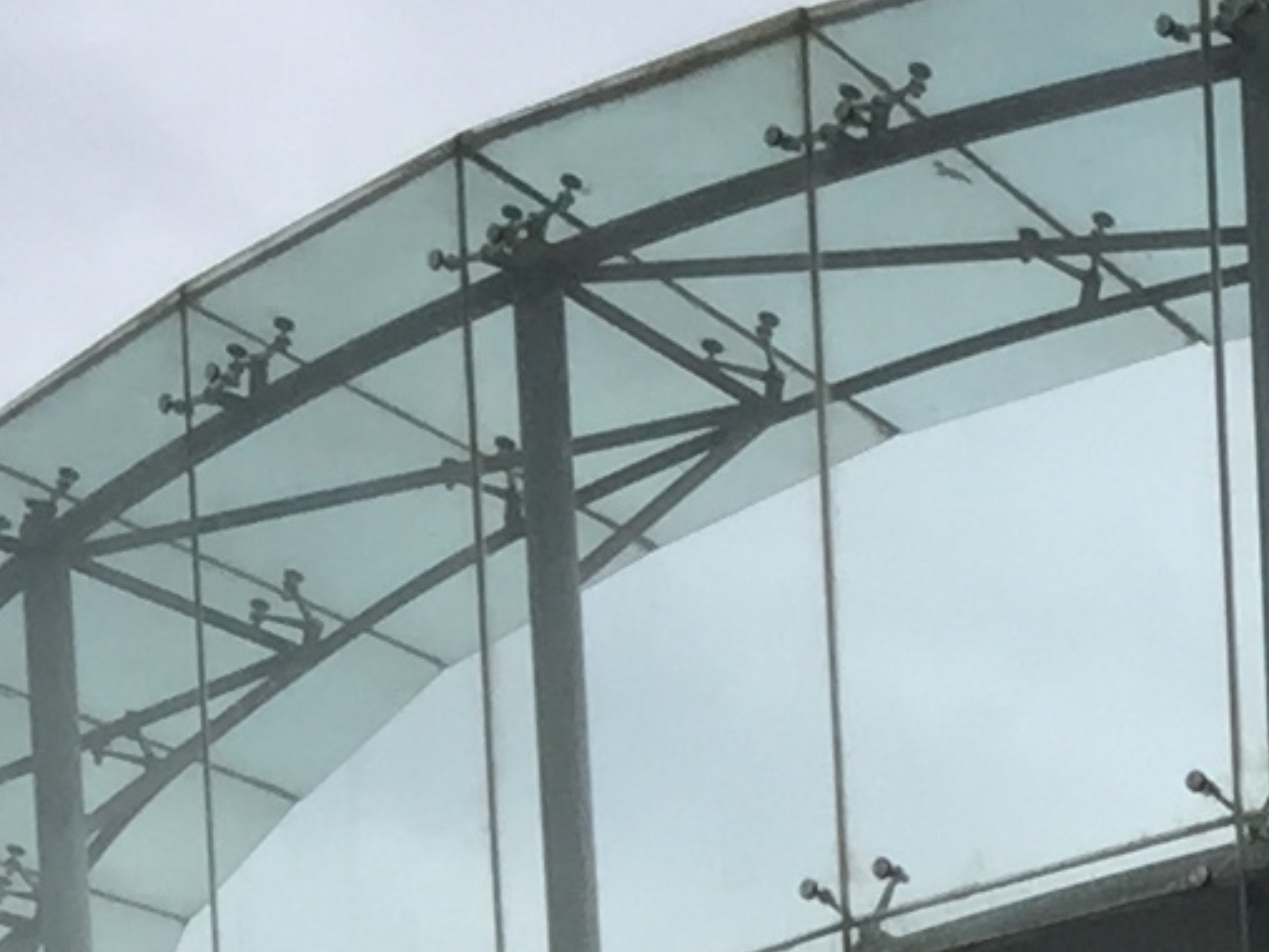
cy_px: 2610
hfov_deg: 9.2
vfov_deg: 7.3
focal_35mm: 187
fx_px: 6859
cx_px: 3278
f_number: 2.2
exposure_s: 1/2639
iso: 32
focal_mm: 4.15
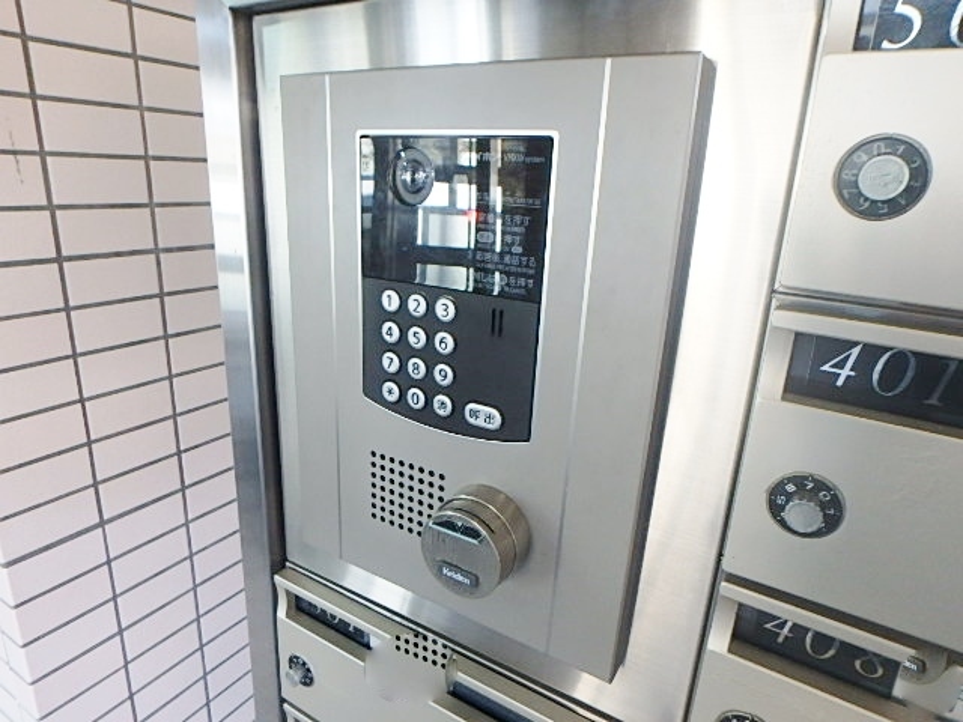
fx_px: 584
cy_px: 361
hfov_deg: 79.0
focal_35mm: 21
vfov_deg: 63.4
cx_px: 482
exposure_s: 1/30
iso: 320
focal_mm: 3.7
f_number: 3.5
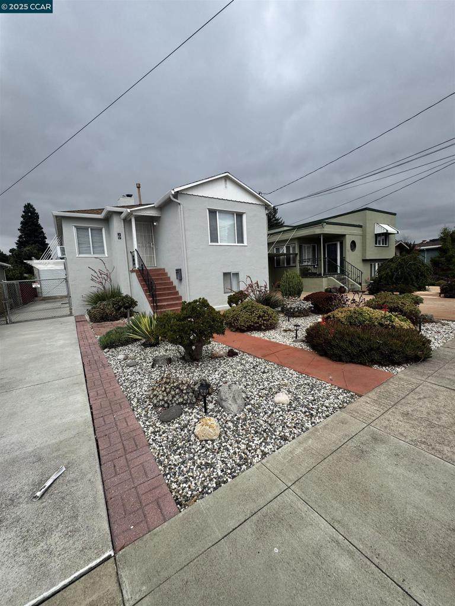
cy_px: 303
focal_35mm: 14
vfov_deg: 102.1
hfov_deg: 85.7
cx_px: 228
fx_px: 245
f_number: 2.2
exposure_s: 1/2674
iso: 50
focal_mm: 2.22
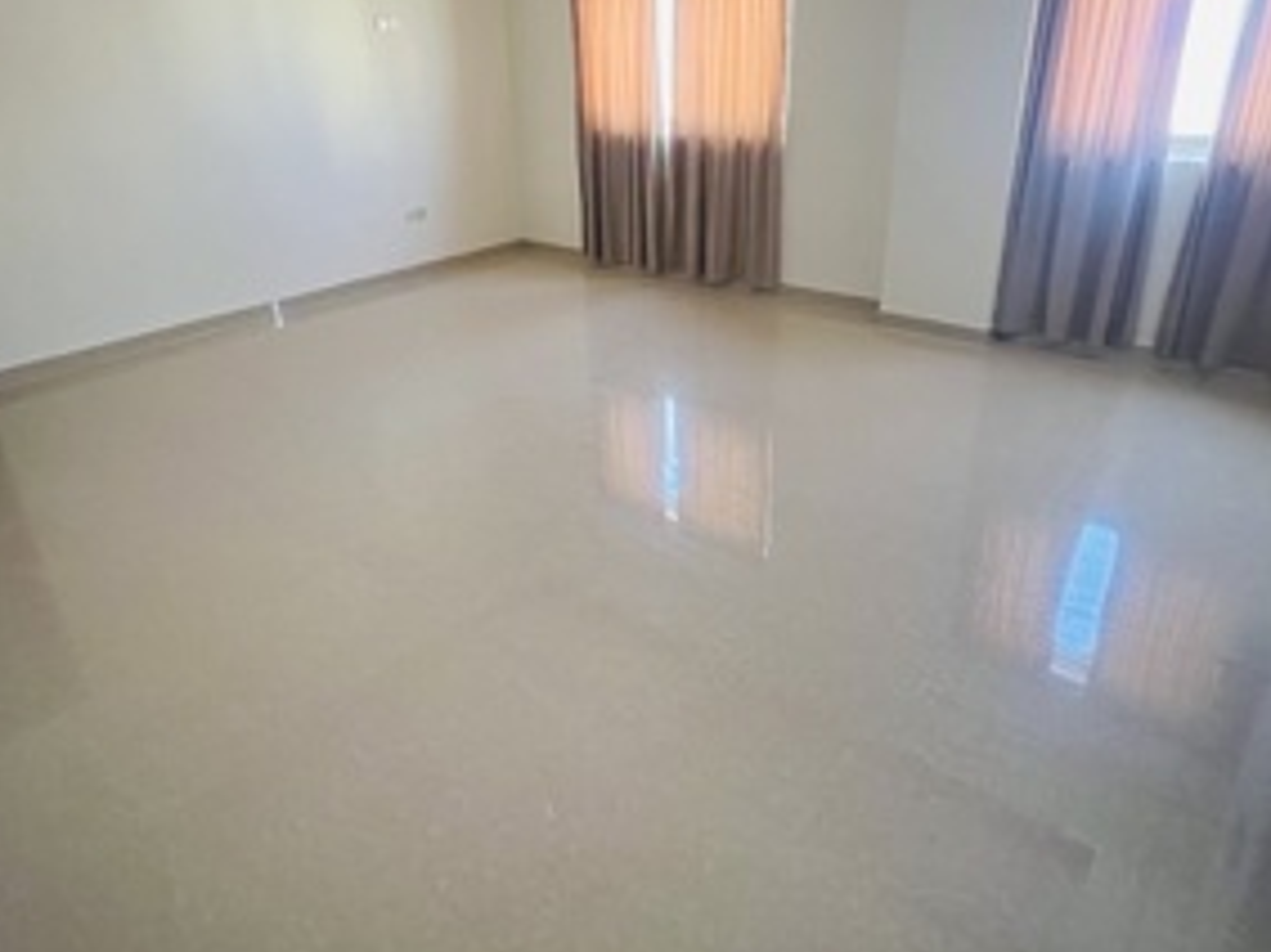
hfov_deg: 79.0
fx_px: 771
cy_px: 397
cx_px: 627
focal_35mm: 21
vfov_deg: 63.0
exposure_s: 1/60
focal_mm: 1.57
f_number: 1.8
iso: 1000
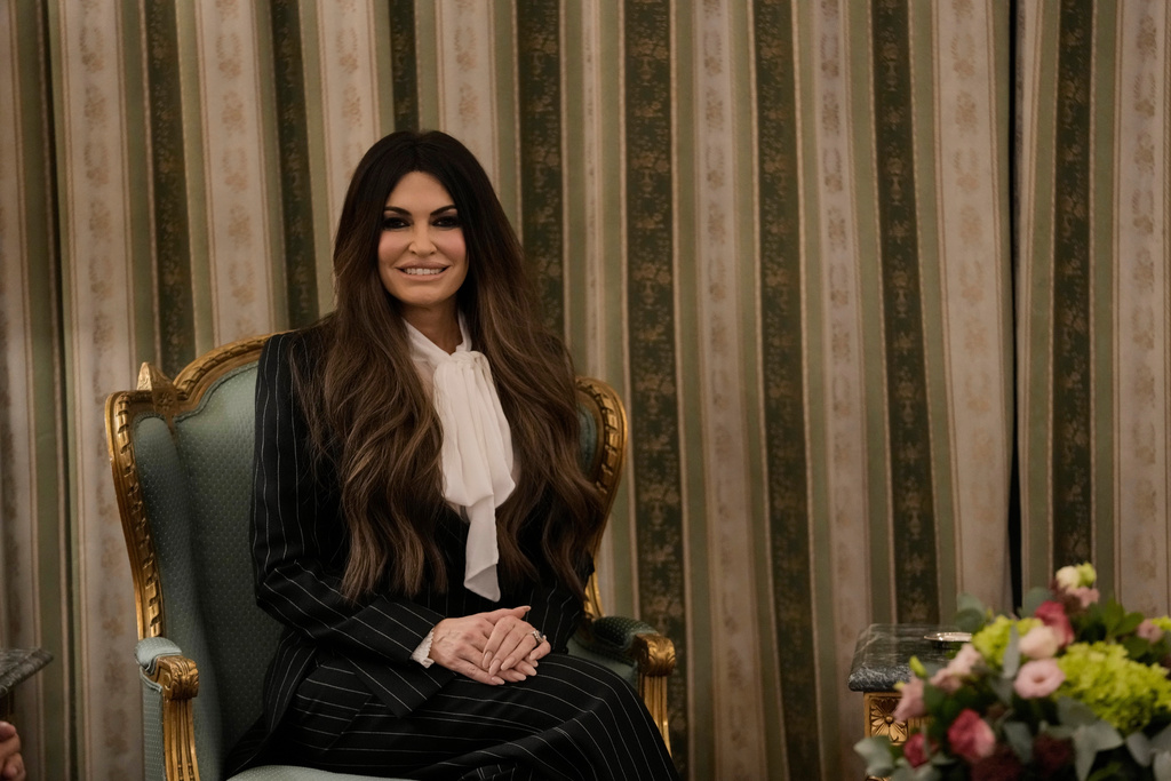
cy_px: 390
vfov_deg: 6.9
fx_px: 6506
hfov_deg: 10.3
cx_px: 586
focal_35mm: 200
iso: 4000
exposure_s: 1/320
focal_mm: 200
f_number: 3.5
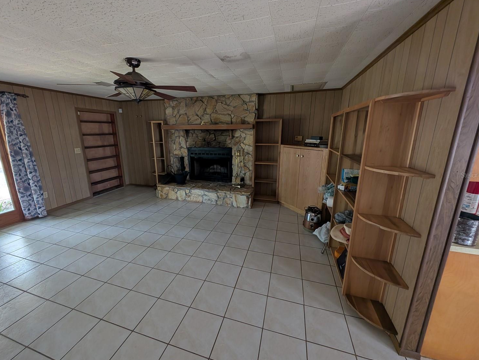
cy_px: 175
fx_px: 180
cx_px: 232
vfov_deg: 89.9
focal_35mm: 13
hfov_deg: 106.1
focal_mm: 2.23
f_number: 1.95
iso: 103
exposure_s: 1/23.8
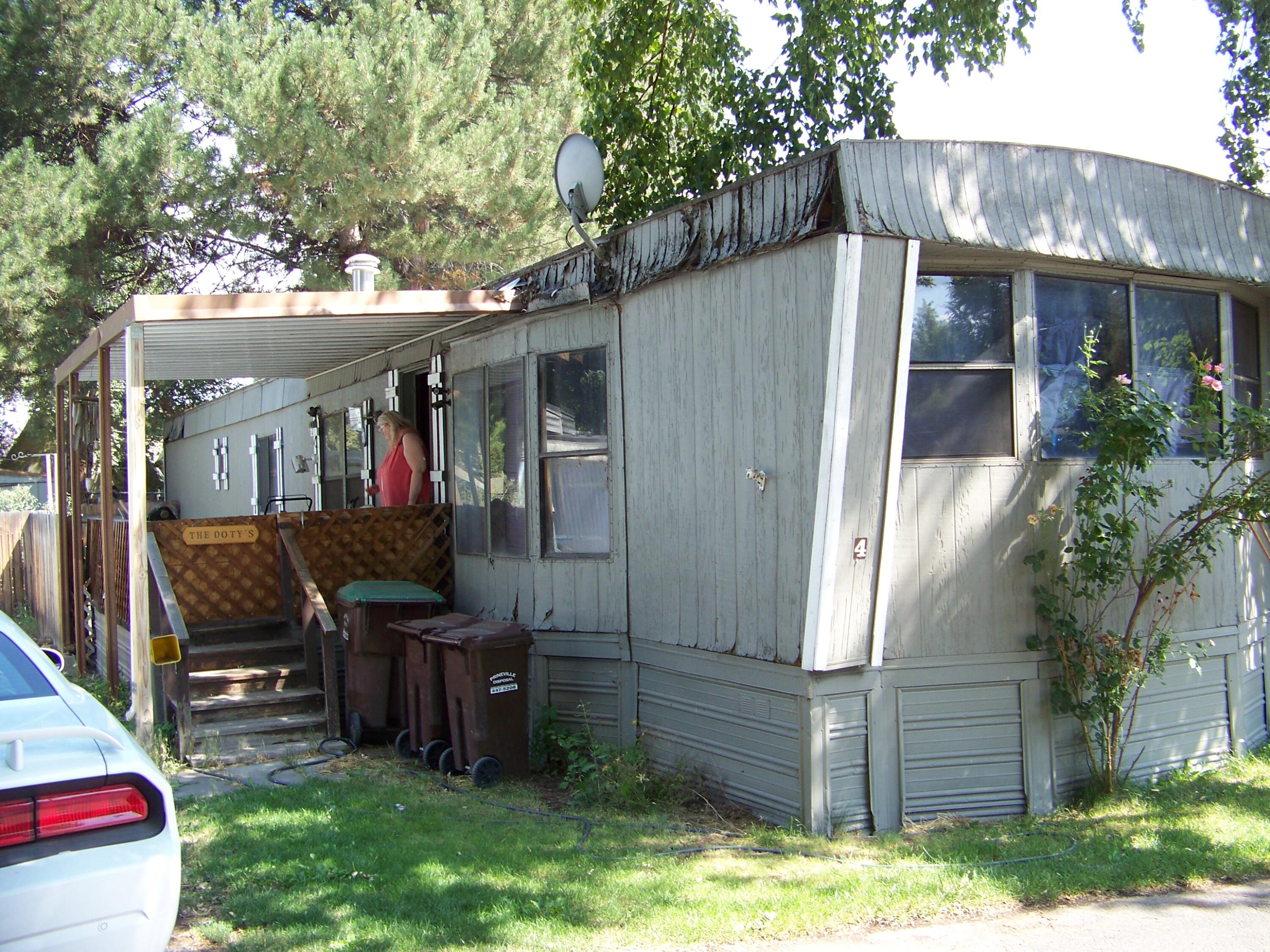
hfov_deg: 51.4
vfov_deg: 39.7
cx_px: 635
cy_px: 476
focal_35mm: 36
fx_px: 1321
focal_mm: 5.85
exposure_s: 1/125
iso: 64
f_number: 2.8
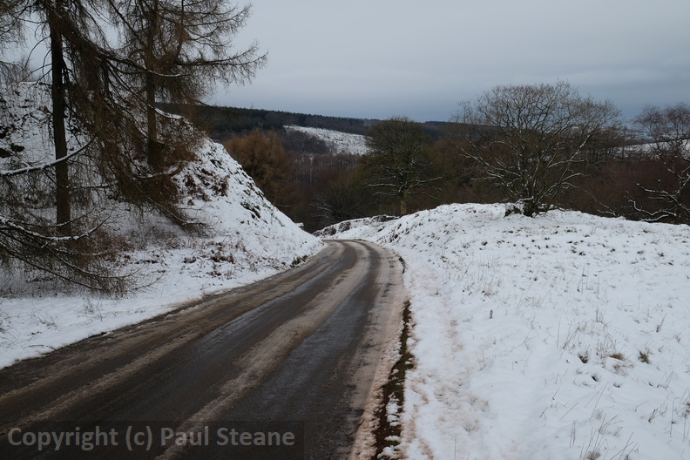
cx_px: 345
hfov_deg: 54.4
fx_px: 671
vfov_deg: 37.9
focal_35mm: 35
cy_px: 230
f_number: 5.6
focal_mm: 23.3
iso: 200
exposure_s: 1/300
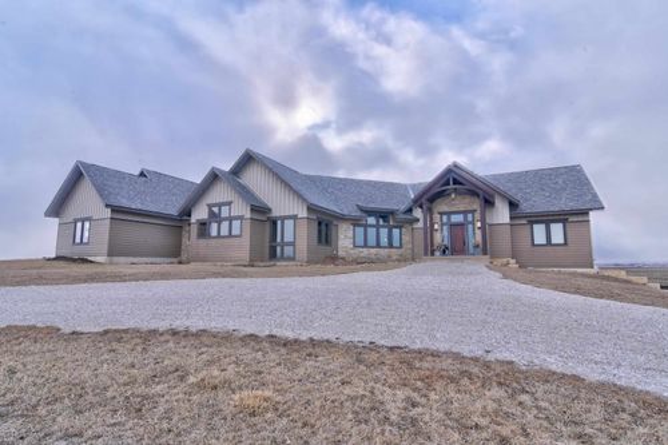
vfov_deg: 73.7
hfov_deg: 96.8
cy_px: 222
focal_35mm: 16
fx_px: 297
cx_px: 334
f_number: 11
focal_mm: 16
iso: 250
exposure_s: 1/500
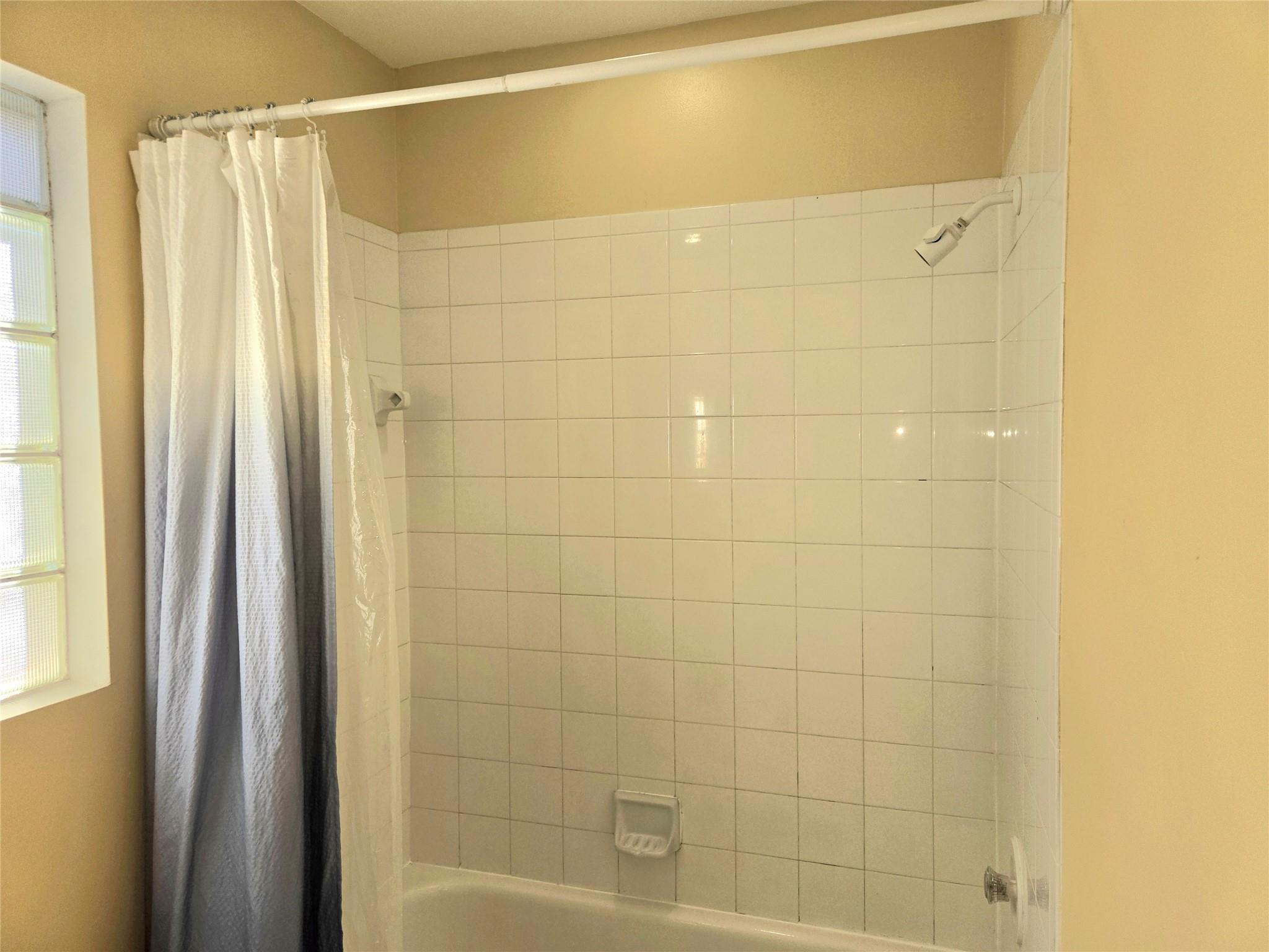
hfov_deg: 73.9
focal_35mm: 23
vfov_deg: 58.9
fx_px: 843
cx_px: 634
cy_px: 476
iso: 25
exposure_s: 1/556
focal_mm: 5.4
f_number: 1.8
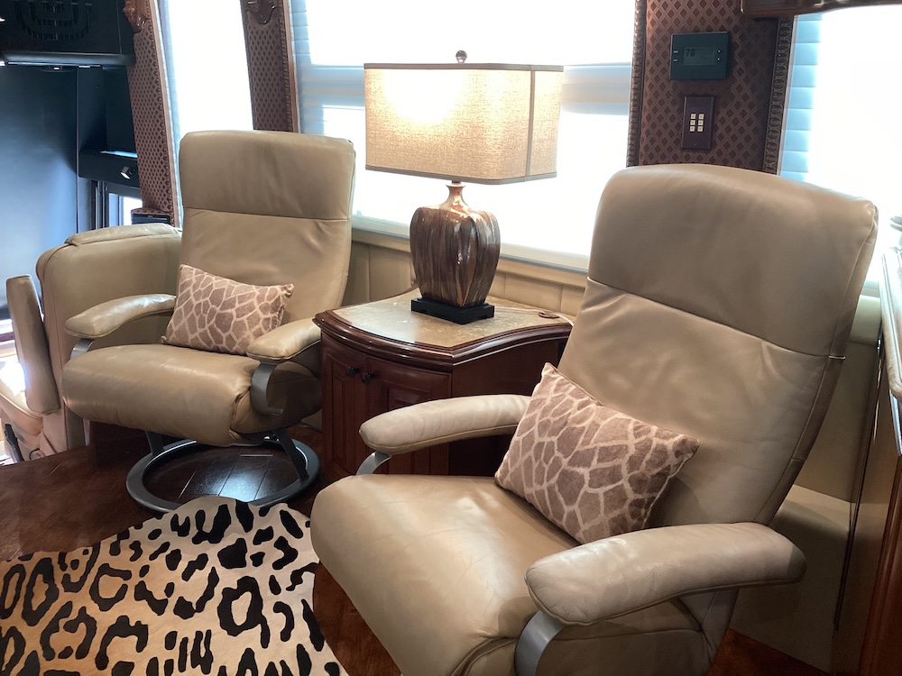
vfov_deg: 45.4
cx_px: 451
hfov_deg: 58.4
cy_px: 338
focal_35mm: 31
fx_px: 808
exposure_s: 1/60
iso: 160
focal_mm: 3.3
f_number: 2.4
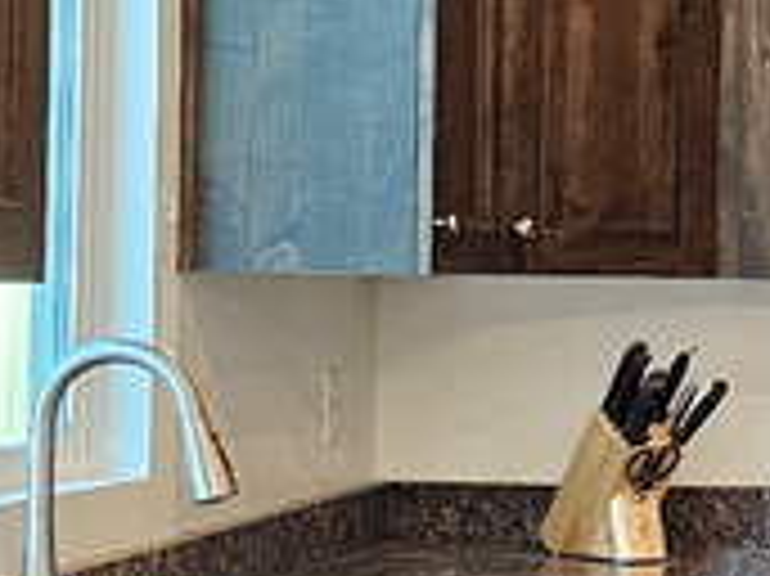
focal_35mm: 138
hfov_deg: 12.9
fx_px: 3068
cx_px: 1391
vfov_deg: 10.7
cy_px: 284
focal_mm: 6.3
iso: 640
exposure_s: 1/120
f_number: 1.7
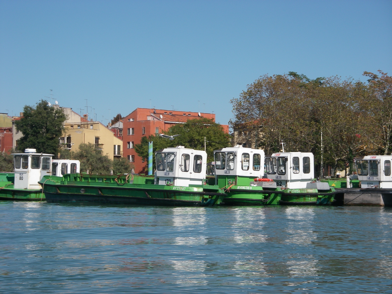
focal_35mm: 83
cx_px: 196
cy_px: 147
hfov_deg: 23.6
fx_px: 940
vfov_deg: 17.8
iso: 64
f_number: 7.8
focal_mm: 13.8
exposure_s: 1/200
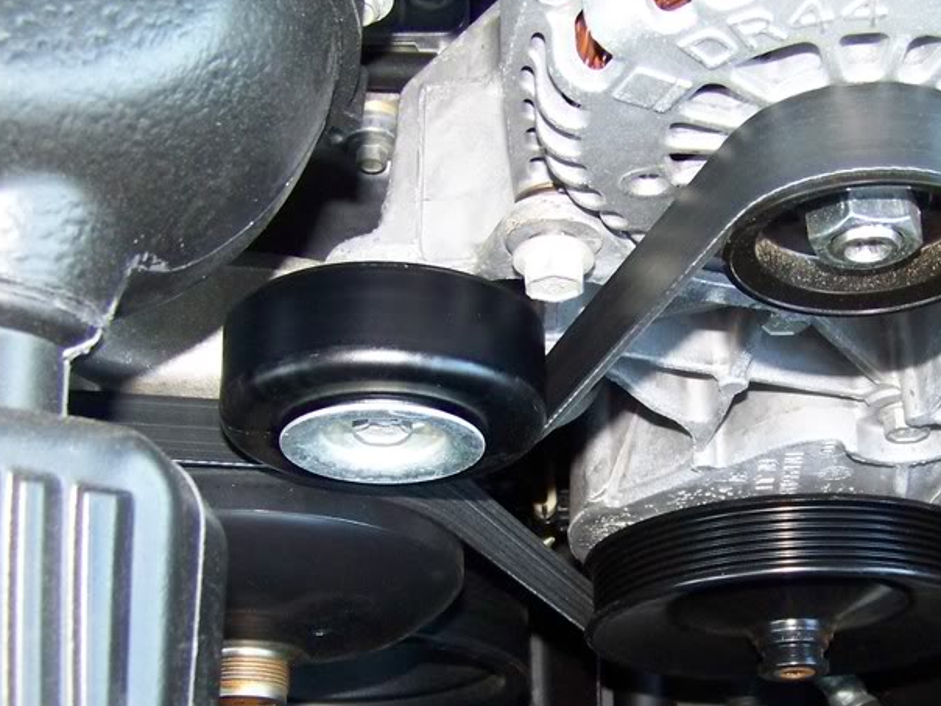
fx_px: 1658
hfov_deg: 31.4
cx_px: 631
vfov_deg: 23.7
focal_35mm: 61
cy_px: 550
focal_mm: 5.85
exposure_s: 1/30
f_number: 2.8
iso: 200
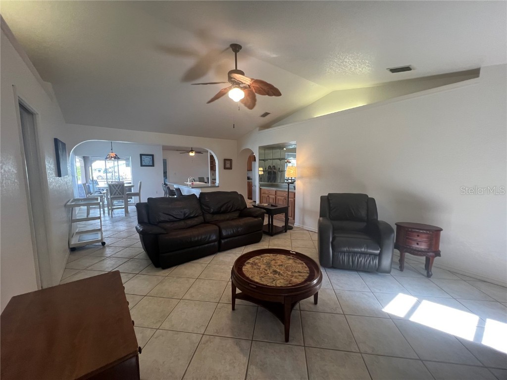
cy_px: 190
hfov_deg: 106.2
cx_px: 254
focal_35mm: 13
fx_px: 190
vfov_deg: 89.9
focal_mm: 1.57
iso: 200
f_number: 1.8
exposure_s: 1/120
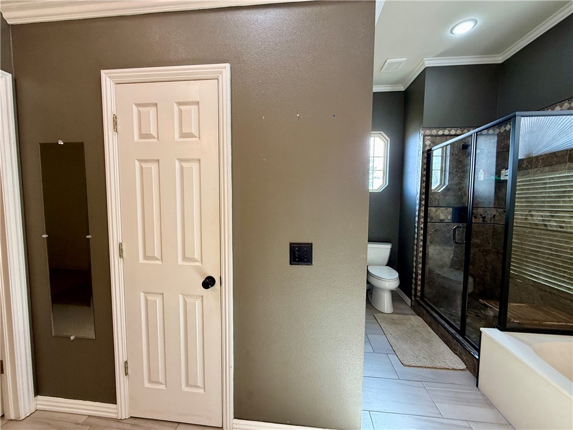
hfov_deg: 102.1
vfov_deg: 85.7
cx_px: 286
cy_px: 215
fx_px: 232
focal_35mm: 14
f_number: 2.2
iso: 200
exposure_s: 1/120
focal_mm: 2.22
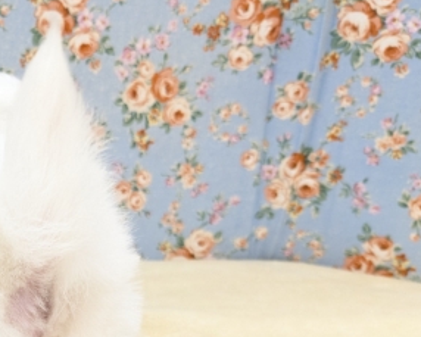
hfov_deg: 28.8
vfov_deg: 25.0
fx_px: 735
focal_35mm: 59
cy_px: 309
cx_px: -49
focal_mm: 4.38
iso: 211
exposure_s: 1/99.9
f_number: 1.73
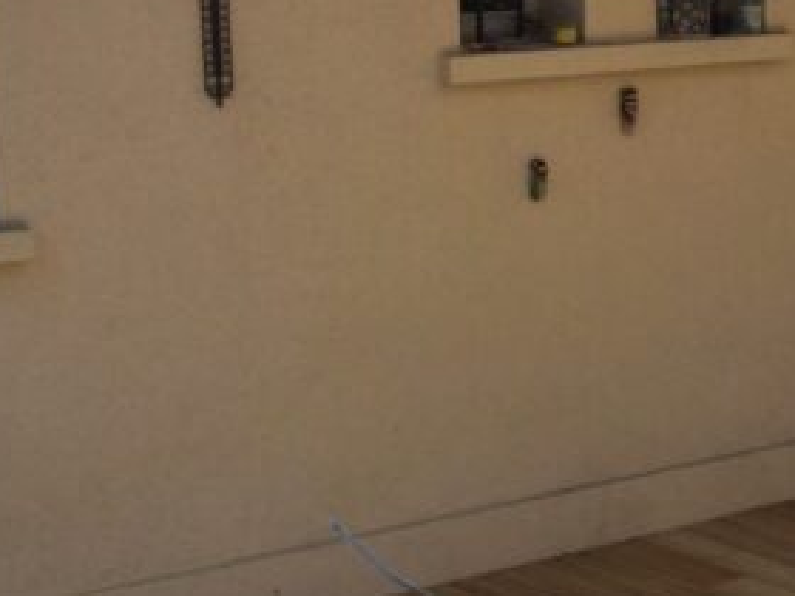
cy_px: 45
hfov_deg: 16.5
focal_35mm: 106
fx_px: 2434
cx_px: 1283
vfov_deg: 13.8
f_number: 2.2
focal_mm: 4.15
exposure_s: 1/2160
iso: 32
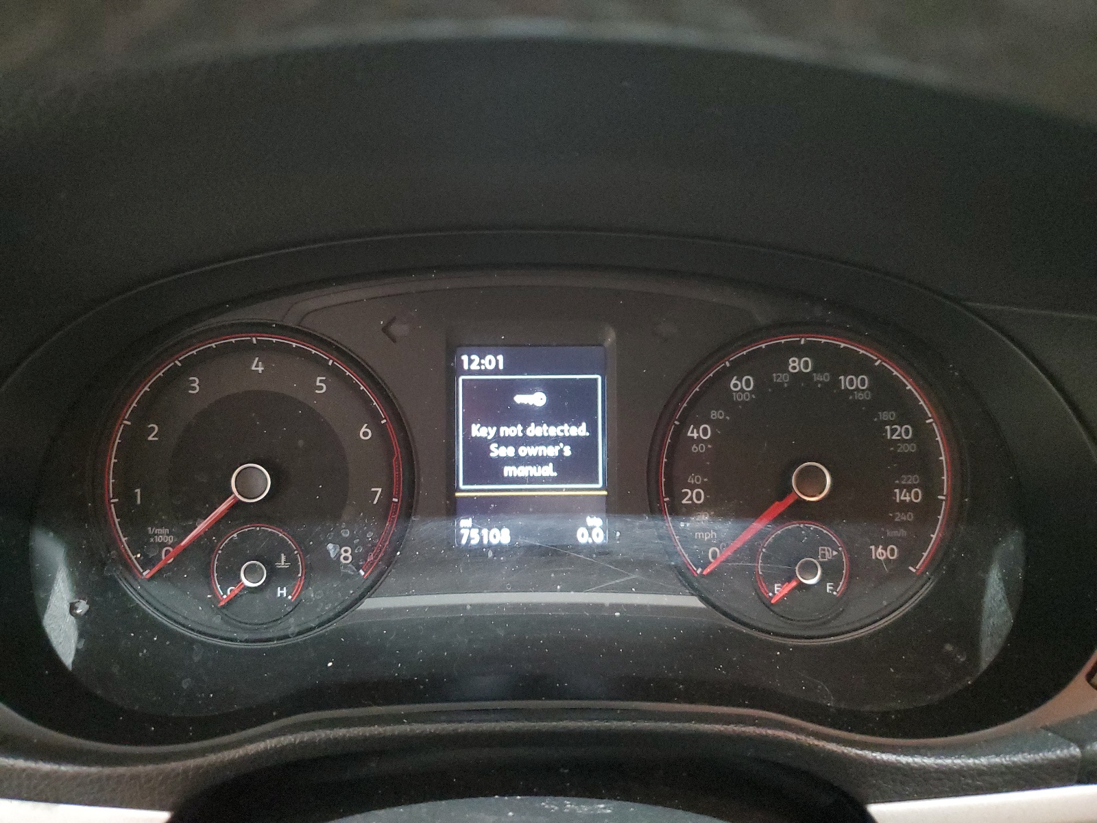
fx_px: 824
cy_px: 412
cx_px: 548
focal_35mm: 26
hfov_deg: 67.3
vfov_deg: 53.1
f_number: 1.5
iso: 672
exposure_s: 1/15
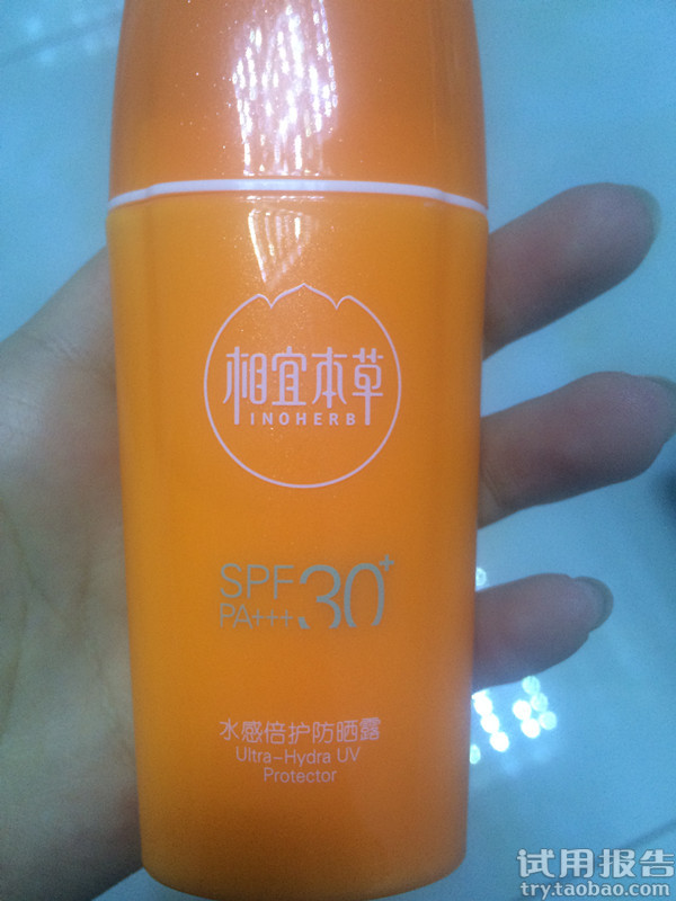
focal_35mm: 29
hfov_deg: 48.2
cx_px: 338
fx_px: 755
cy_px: 450
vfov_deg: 61.7
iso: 125
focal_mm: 4.15
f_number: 2.2
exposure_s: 1/30
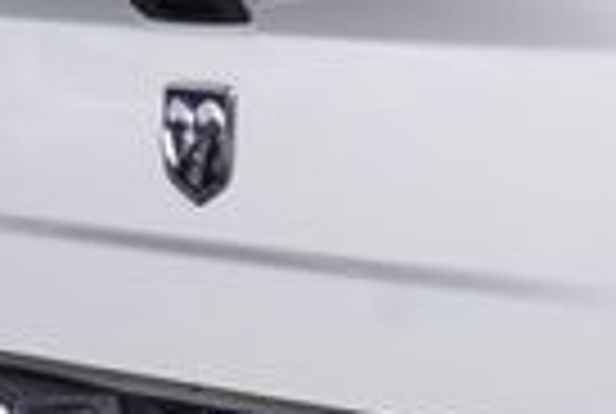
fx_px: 3121
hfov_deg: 10.7
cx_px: 1066
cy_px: 351
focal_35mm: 182
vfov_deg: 7.6
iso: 100
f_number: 10
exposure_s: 1/125
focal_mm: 26
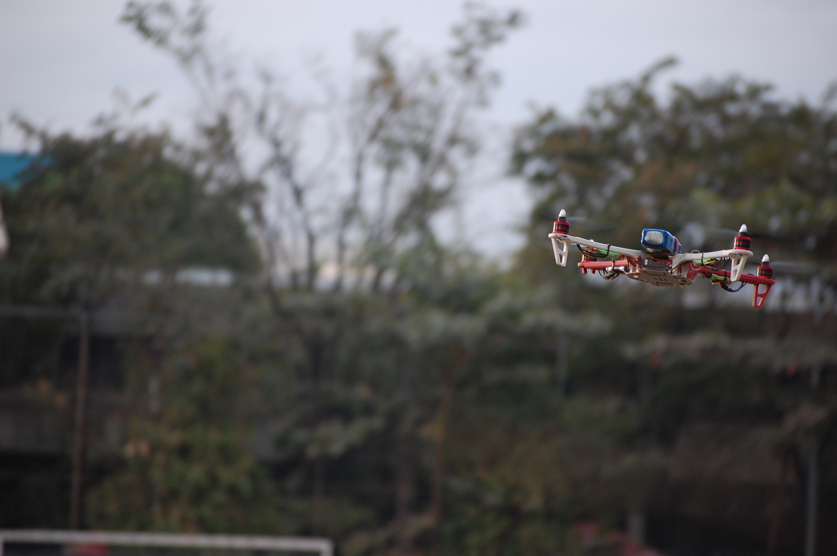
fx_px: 4181
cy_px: 278
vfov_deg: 7.6
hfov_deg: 11.4
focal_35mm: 180
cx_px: 418
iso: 400
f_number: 4.8
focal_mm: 120
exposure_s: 1/160
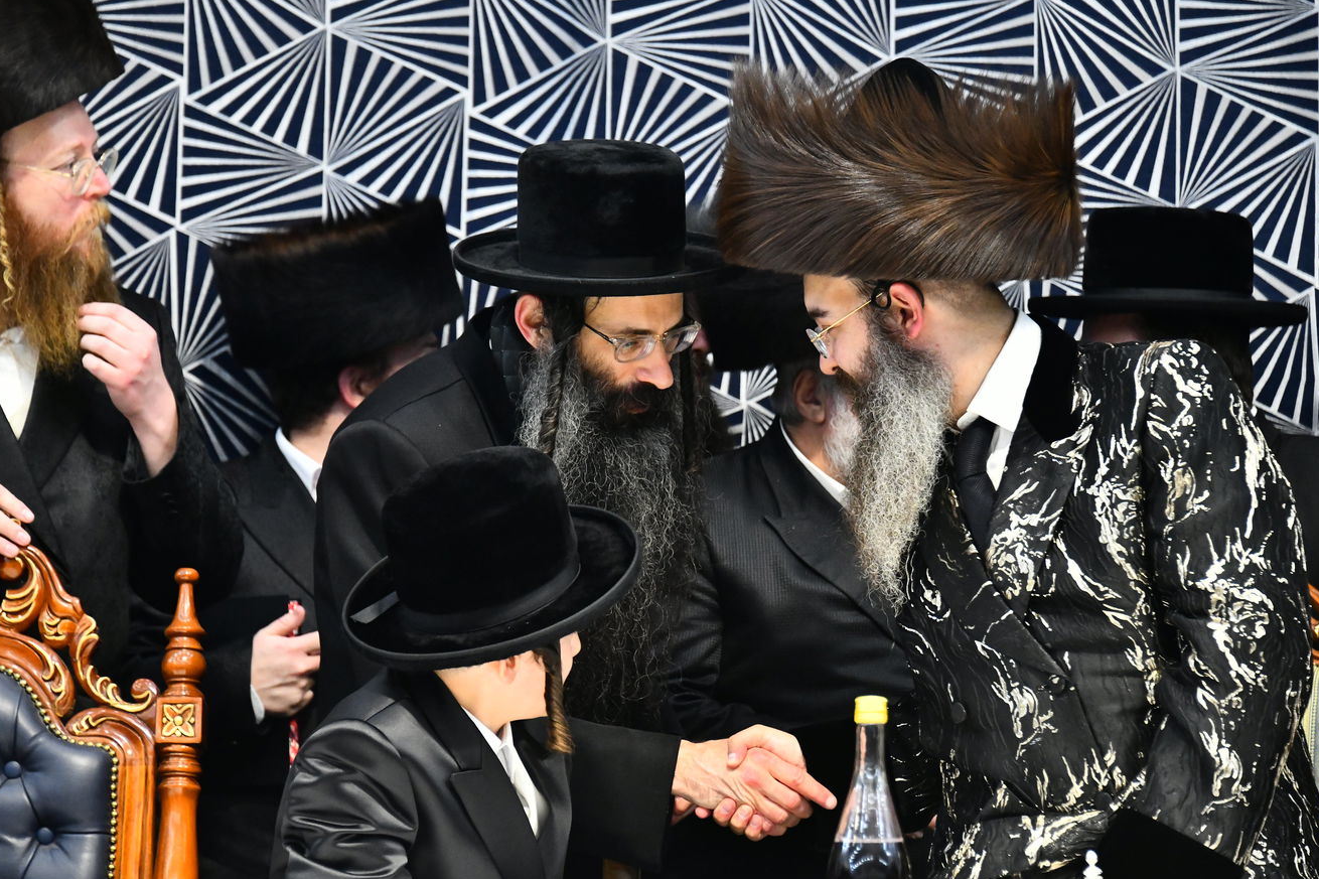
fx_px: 6264
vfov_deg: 8.0
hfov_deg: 12.0
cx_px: 665
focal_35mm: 171
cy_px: 433
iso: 3200
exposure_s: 1/160
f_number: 5.6
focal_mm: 160
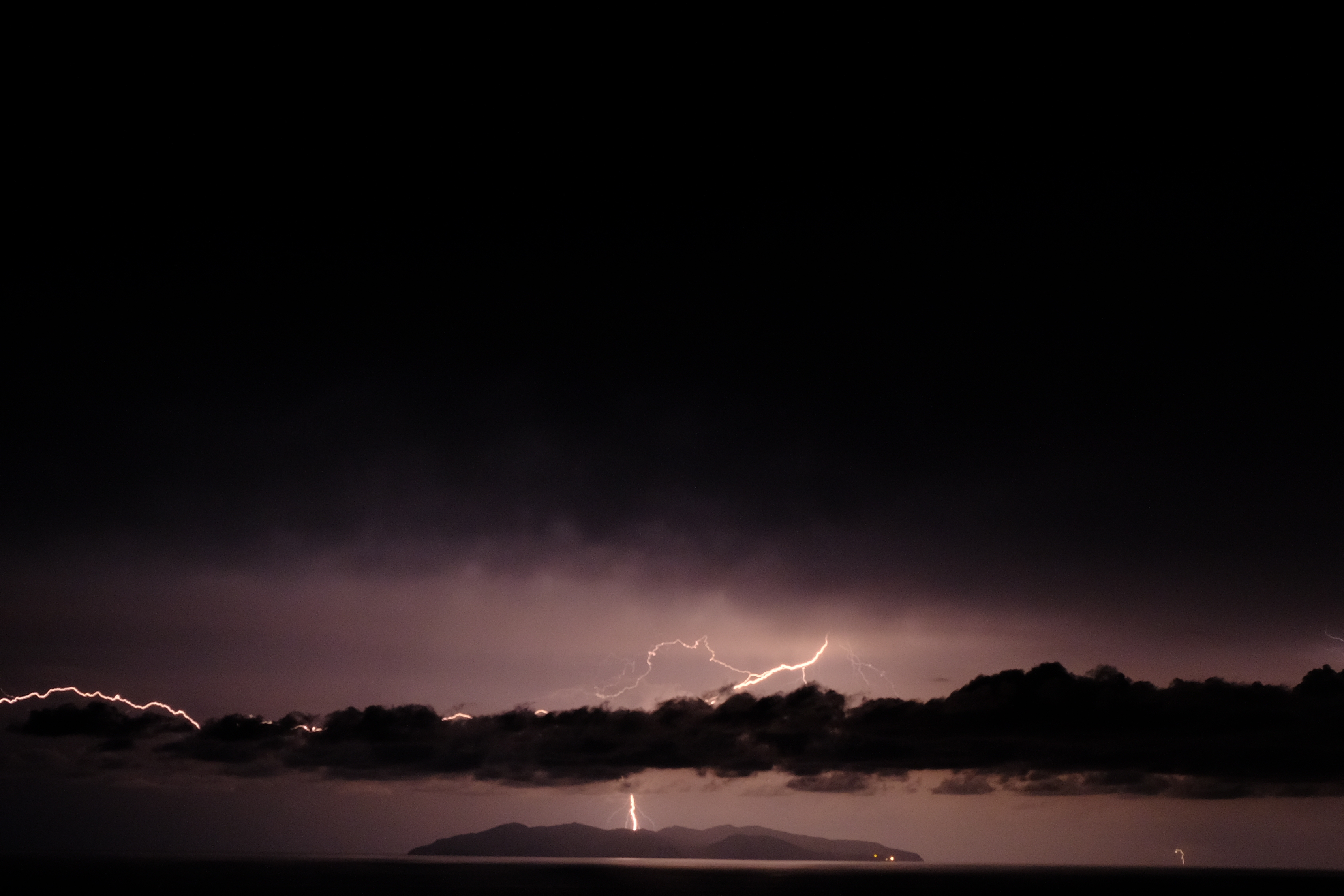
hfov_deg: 26.3
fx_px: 2874
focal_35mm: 77
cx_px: 569
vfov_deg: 17.4
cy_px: 818
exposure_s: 33
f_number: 8
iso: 800
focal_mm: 27.7
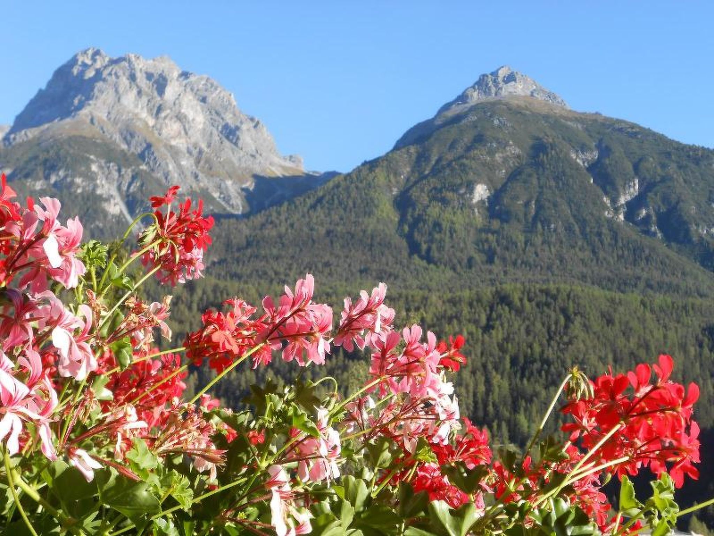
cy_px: 268
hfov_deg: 38.9
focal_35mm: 49
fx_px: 1011
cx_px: 357
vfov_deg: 29.7
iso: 80
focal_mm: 8.8
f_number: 4.8
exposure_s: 1/200
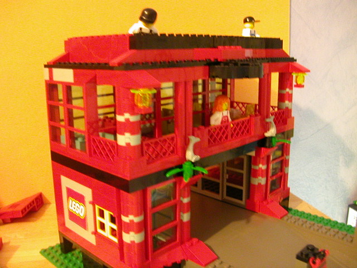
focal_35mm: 37
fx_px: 382
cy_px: 134
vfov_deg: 38.7
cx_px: 178
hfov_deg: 50.1
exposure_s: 1/2
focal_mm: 5.6
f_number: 2.7
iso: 400
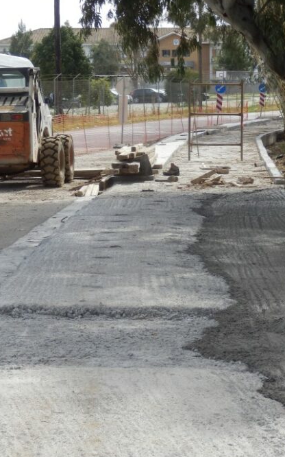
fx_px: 1430
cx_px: 171
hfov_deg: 11.4
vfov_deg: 18.1
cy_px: 247
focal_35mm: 115
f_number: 4.5
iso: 80
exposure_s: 1/400
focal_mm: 13.1
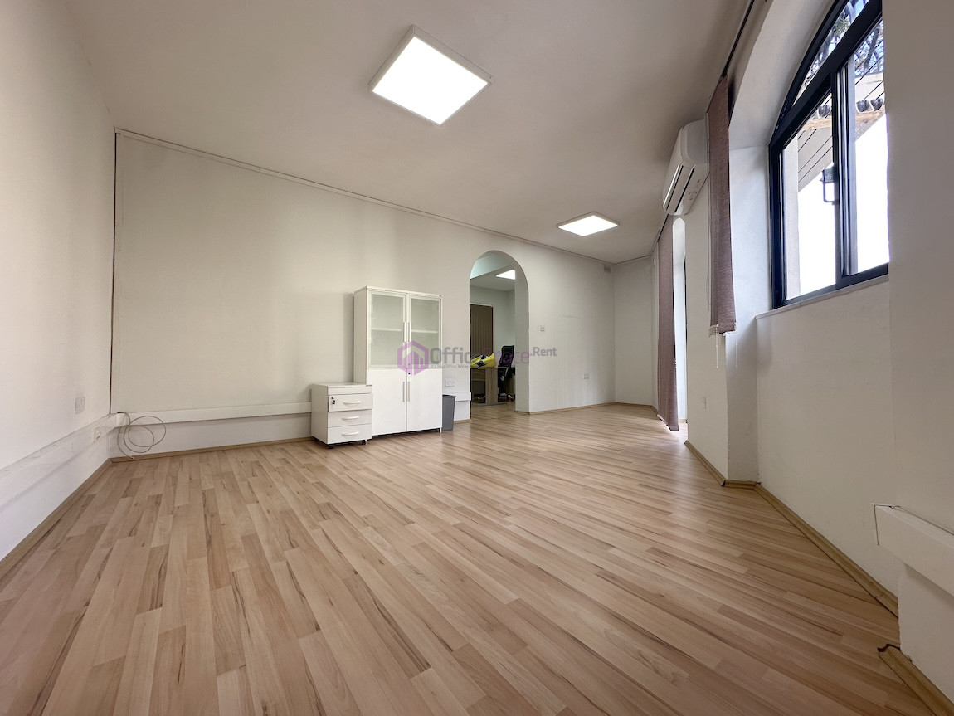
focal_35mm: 14
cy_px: 358
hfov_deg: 102.1
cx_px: 477
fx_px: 386
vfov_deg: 85.7
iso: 80
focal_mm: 2.22
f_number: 2.2
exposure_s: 1/99
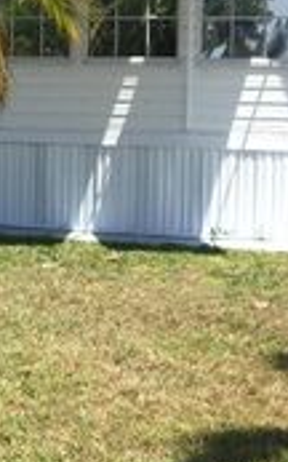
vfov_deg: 21.6
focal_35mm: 95
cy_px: 103
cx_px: 21
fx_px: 1194
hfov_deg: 13.6
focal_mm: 3.3
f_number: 2.4
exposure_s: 1/1431
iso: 25
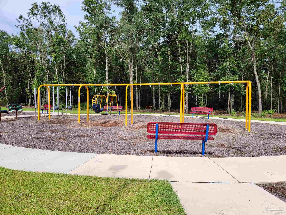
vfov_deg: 56.8
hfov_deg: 71.6
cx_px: 143
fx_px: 198
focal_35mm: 24
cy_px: 108
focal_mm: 6.7
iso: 16
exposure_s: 1/803
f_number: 1.8
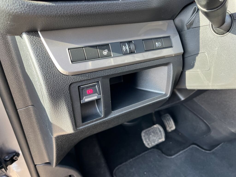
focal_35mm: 26
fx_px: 177
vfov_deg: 53.1
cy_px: 88
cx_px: 118
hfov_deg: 67.3
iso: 100
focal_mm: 5.1
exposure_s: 1/121
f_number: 1.6
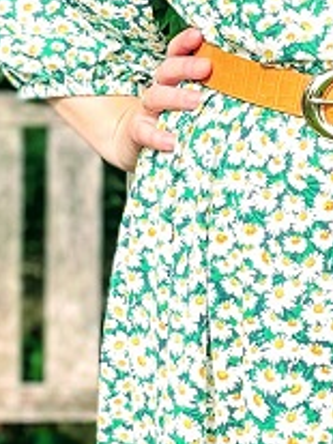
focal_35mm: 151
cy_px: 206
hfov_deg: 9.7
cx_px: 357
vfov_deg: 13.1
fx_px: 1939
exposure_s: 1/2257
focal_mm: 4.2
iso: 32
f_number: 1.6
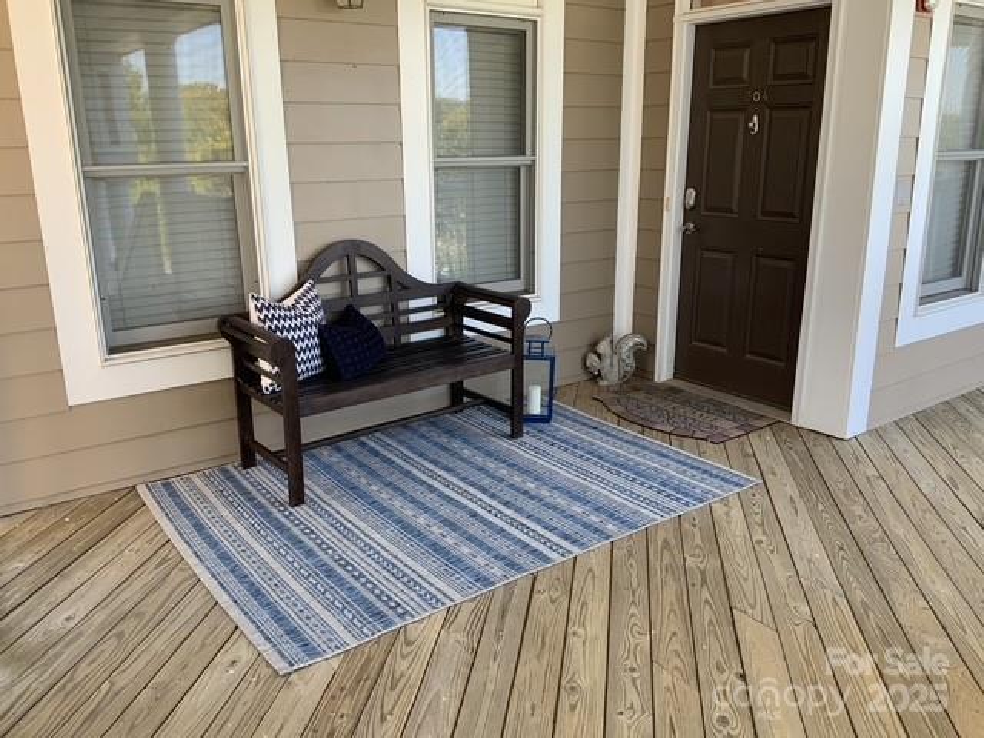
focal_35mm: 29
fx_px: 824
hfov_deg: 61.7
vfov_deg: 48.2
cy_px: 369
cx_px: 492
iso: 32
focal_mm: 3
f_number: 1.8
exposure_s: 1/122
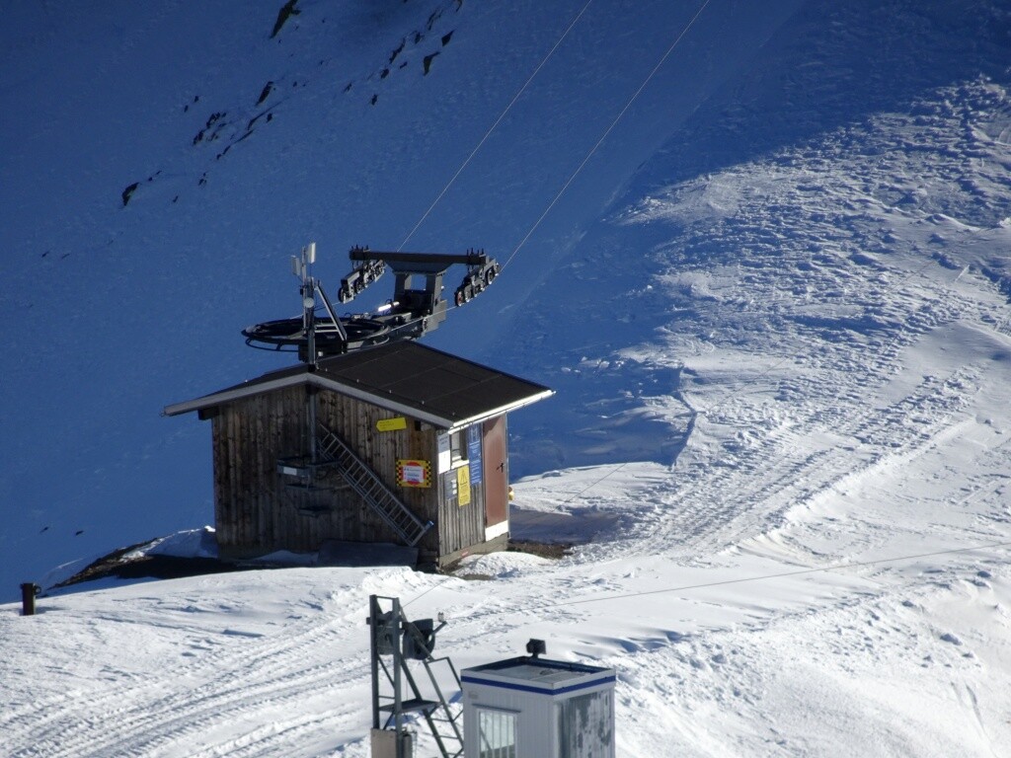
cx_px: 506
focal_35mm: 514
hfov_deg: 3.9
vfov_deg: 2.9
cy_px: 379
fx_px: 15012
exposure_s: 1/500
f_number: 6.3
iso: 80
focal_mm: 87.78
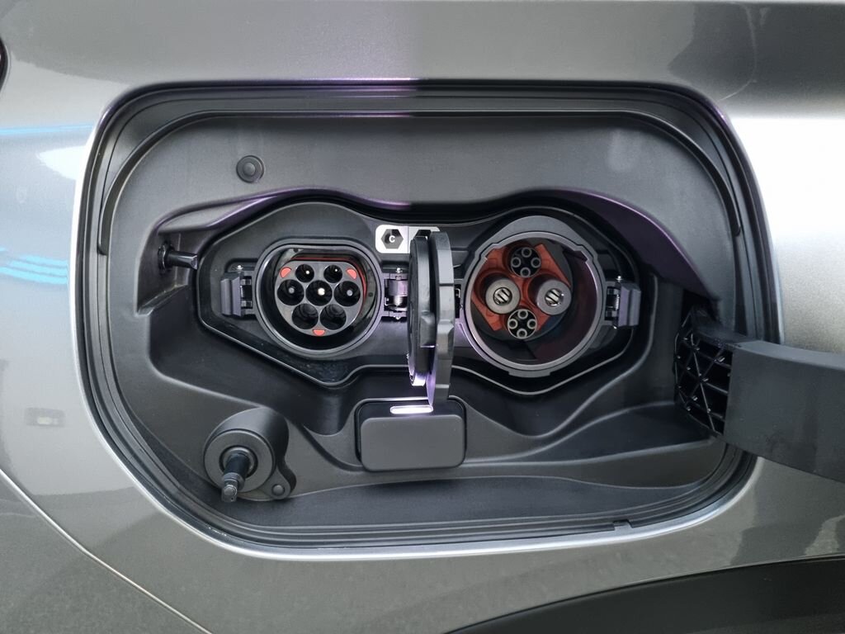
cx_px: 422
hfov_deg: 67.3
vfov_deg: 53.1
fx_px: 635
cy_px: 317
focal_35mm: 26
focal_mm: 5.4
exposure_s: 1/25
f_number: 1.8
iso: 800
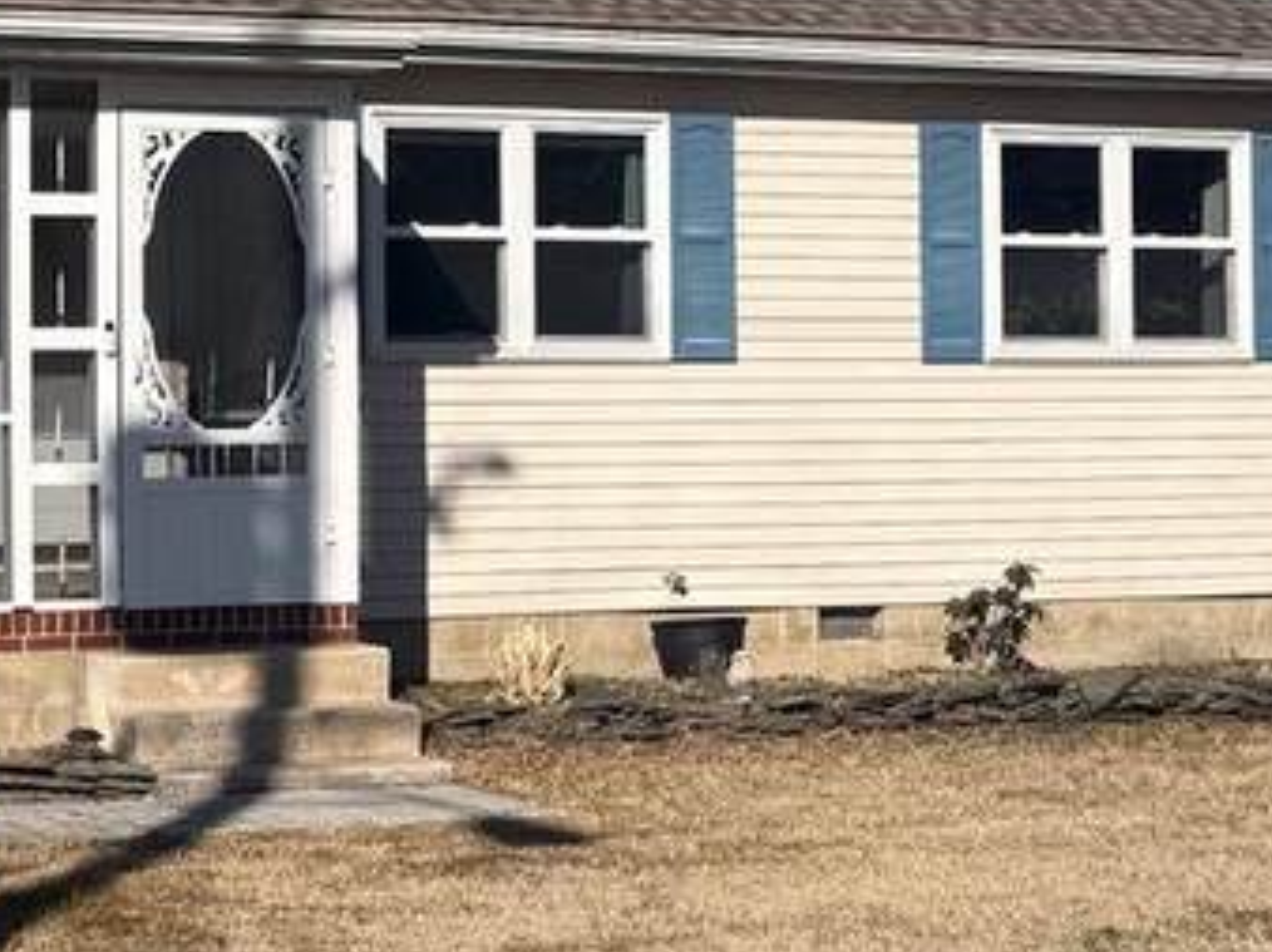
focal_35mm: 91
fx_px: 3342
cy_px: 305
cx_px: 128
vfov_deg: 16.2
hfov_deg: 21.1
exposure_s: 1/7353
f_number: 1.78
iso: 80
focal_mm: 6.76
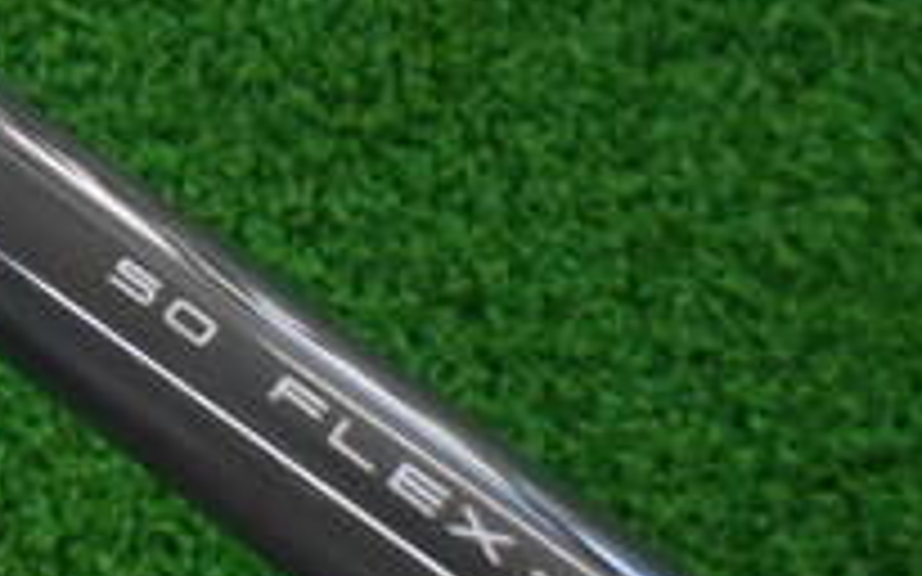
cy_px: -112
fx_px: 2160
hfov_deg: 20.3
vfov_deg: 14.7
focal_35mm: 86
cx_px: -499
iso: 800
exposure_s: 1/200
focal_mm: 4.6
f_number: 3.2
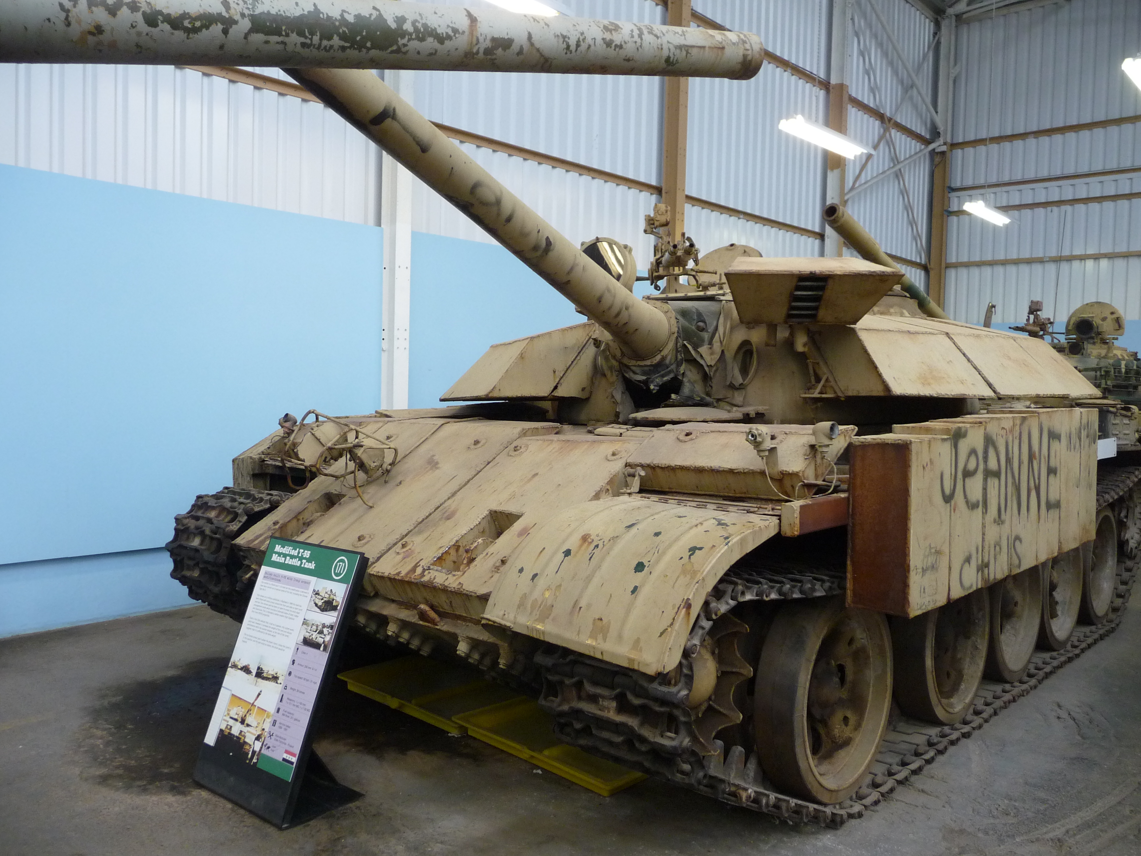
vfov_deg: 49.7
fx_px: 923
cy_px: 428
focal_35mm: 28
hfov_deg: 63.4
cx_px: 570
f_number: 3.3
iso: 250
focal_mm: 4.7
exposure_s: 1/30
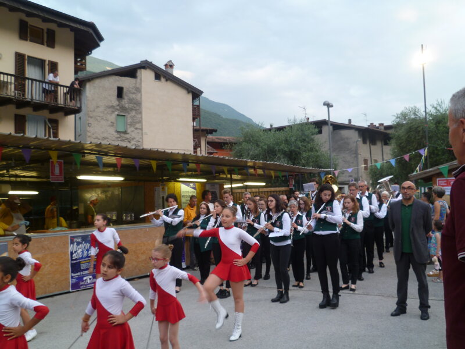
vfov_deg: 41.8
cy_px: 174
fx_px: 457
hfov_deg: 54.0
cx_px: 232
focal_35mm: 34
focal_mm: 6.1
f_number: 3.2
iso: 80
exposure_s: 1/40
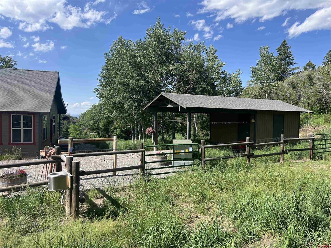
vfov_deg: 53.1
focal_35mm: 26
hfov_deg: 67.3
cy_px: 124
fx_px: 249
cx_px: 166
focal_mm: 5.7
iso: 50
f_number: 1.5
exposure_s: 1/2695
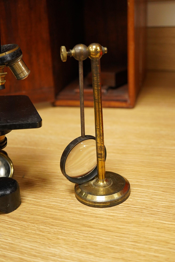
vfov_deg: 43.6
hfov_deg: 29.9
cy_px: 131
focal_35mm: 45
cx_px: 88
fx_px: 328
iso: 2500
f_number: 3.5
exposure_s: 1/250
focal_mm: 30
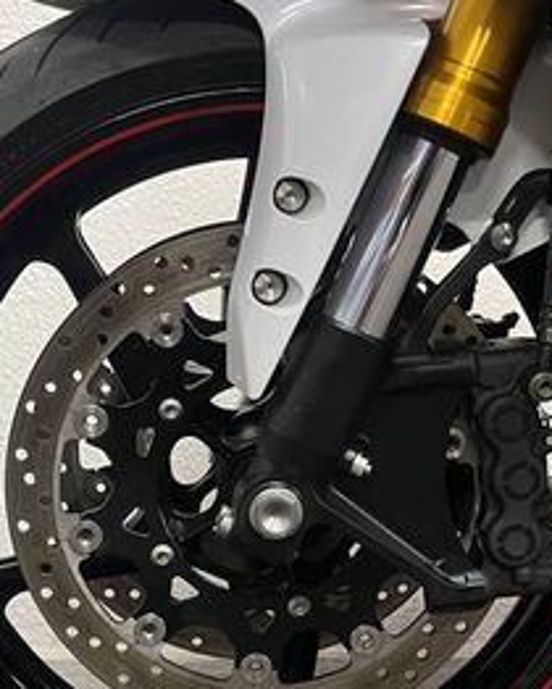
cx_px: 252
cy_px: 439
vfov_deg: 30.3
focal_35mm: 62
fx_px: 1265
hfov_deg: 24.6
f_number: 1.6
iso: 250
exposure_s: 1/50
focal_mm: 5.1
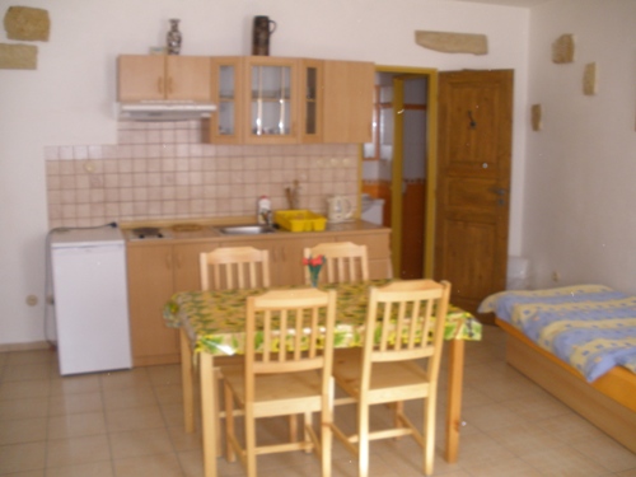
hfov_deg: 51.4
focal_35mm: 36
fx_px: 661
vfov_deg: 39.7
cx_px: 318
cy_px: 238
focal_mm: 6.3
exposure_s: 1/30
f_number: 3.5
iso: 160
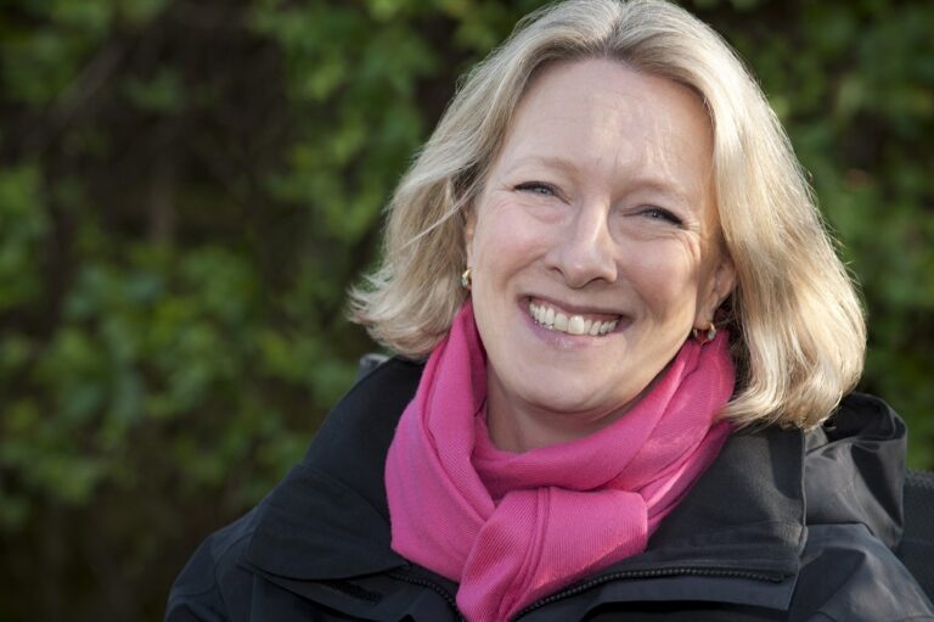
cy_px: 311
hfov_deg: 10.8
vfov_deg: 7.2
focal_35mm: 190
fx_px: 4926
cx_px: 467
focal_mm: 190
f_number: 6.3
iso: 200
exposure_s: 1/125
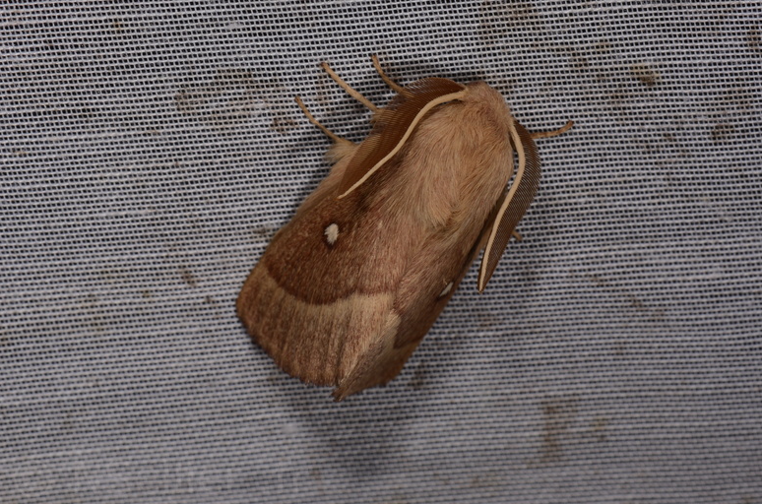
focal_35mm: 131
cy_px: 250
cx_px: 388
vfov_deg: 10.5
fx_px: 2756
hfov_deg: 15.7
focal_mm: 85
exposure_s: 1/60
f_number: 22
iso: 100
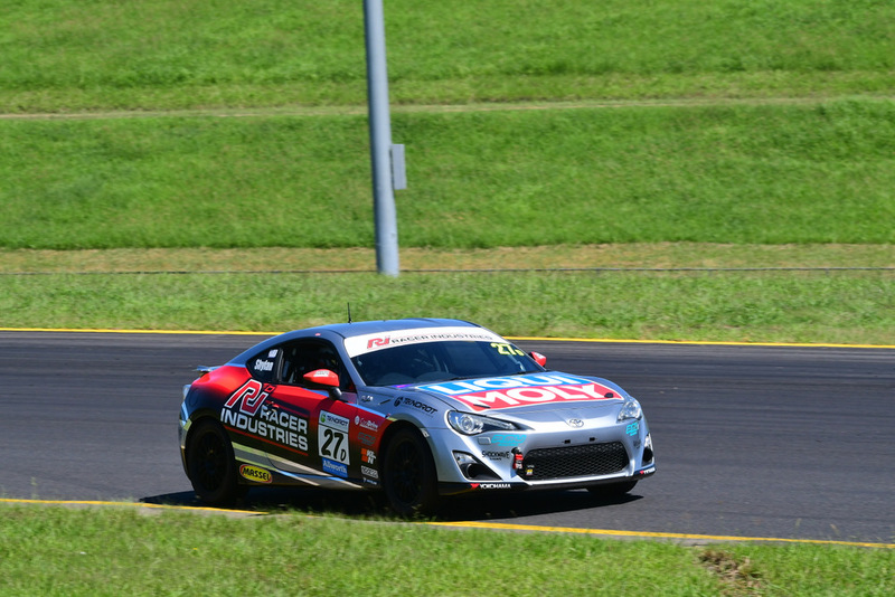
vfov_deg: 4.6
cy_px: 298
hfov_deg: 6.9
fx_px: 7461
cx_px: 448
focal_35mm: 300
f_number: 11
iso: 500
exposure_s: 1/640
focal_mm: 200
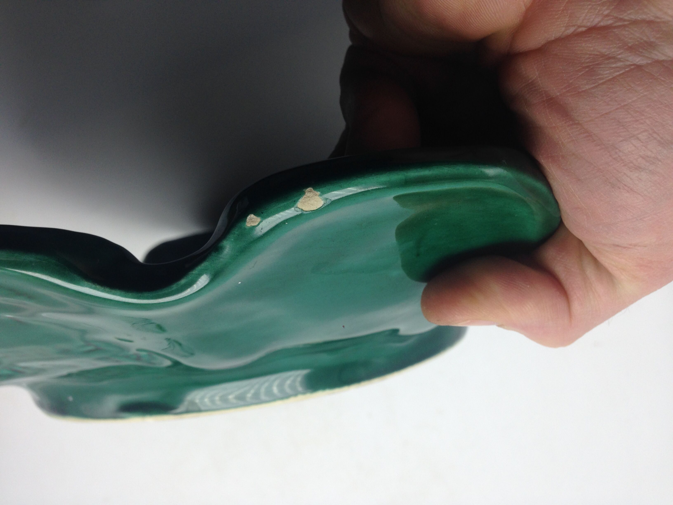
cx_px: 336
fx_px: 642
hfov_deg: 55.4
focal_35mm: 33
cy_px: 252
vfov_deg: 42.9
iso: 50
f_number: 2.4
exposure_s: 1/288
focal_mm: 4.12
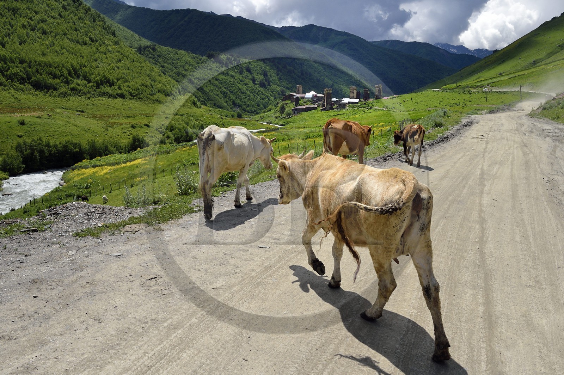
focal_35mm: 28
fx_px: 438
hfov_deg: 65.5
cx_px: 282
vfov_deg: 46.3
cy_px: 188
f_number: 13
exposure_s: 1/800
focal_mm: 28
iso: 400
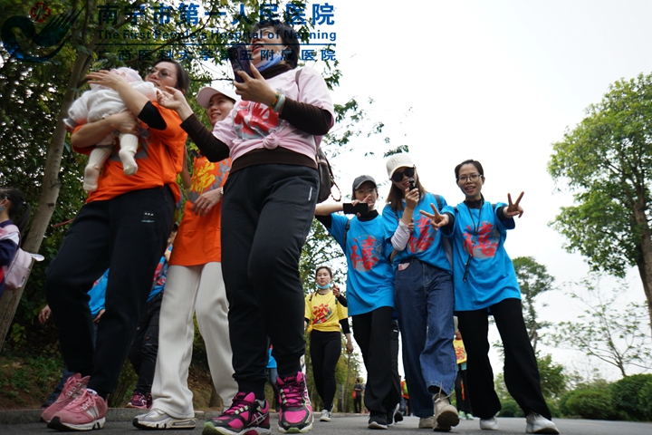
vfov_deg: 53.1
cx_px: 326
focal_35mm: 24
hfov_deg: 73.7
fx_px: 435
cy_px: 218
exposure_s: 1/1250
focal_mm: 16
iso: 320
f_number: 2.8
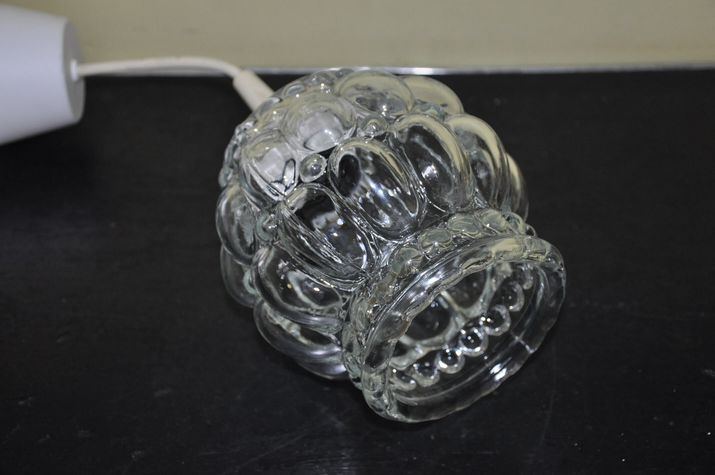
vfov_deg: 21.5
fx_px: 1250
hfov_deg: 31.9
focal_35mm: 63
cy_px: 238
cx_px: 358
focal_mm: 42
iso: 800
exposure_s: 1/60
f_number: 4.8
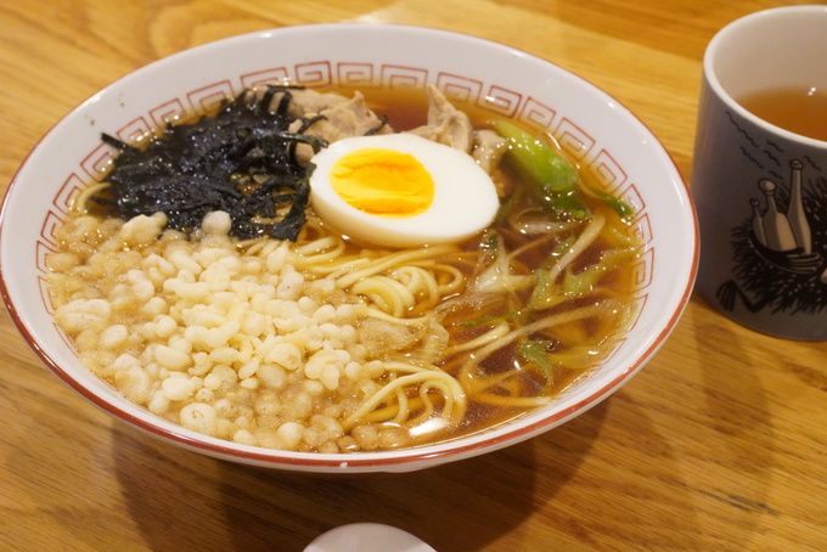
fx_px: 1172
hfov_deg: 38.9
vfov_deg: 26.5
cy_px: 276
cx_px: 414
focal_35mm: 51
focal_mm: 34
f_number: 11
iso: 6400
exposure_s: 1/40
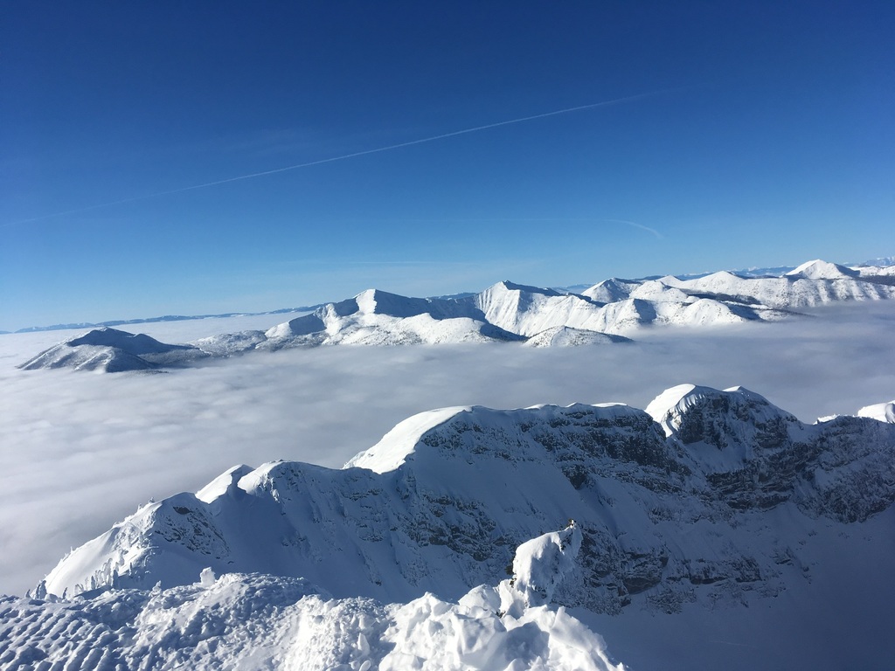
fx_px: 750
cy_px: 336
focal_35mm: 29
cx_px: 448
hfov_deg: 61.7
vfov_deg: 48.2
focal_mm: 4.15
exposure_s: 1/4049
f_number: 2.2
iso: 25
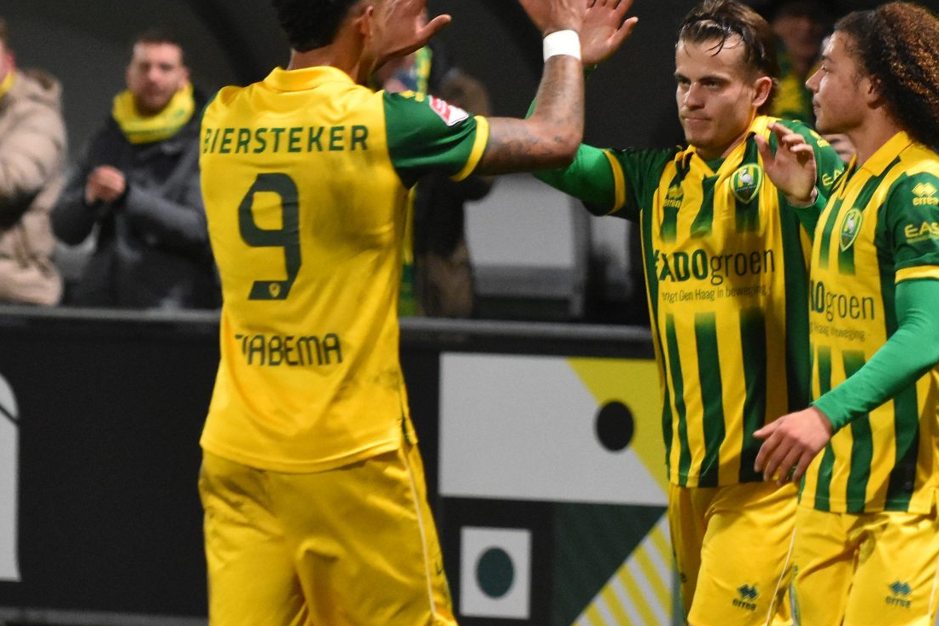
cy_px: 432
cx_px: 641
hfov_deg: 5.1
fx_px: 10584
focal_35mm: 406
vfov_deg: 3.4
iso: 4000
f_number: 2.8
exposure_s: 1/640
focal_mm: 155
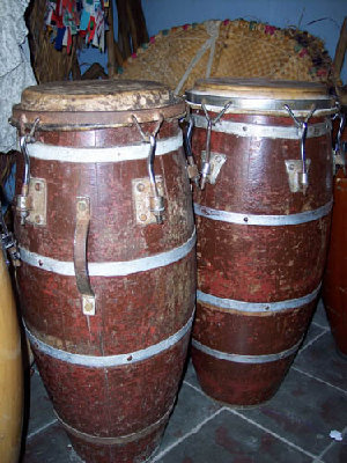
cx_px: 174
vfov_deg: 47.9
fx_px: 521
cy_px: 232
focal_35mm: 39
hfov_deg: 36.8
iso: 100
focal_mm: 8
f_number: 2.8
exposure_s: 1/60
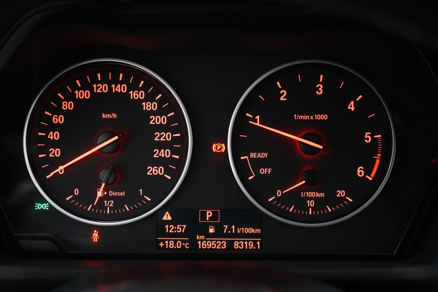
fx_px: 572
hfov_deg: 41.9
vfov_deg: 28.6
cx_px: 219
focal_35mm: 47
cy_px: 146
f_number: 5
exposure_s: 1/80
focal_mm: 47
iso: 12800
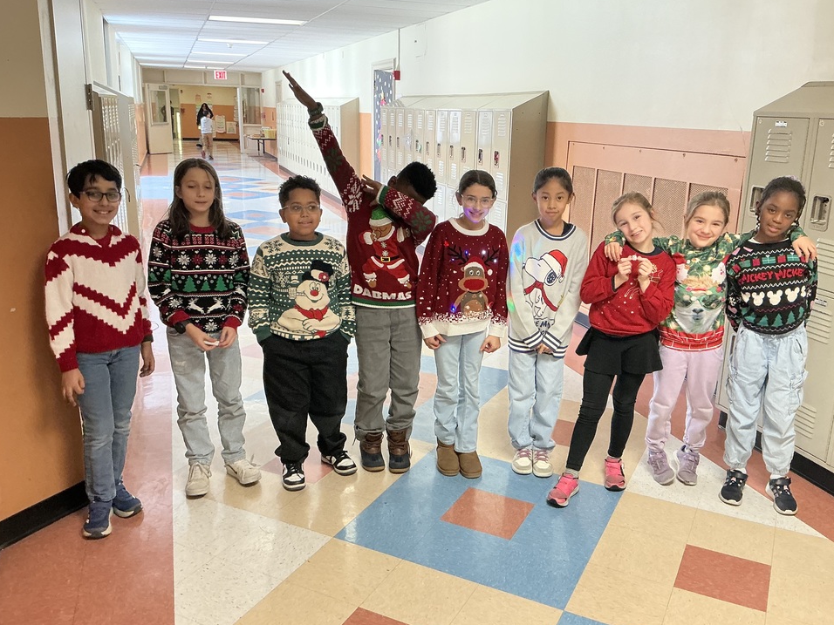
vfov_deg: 46.8
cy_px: 315
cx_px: 442
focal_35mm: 30
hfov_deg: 59.9
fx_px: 723
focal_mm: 3
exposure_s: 1/55
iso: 100
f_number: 1.8
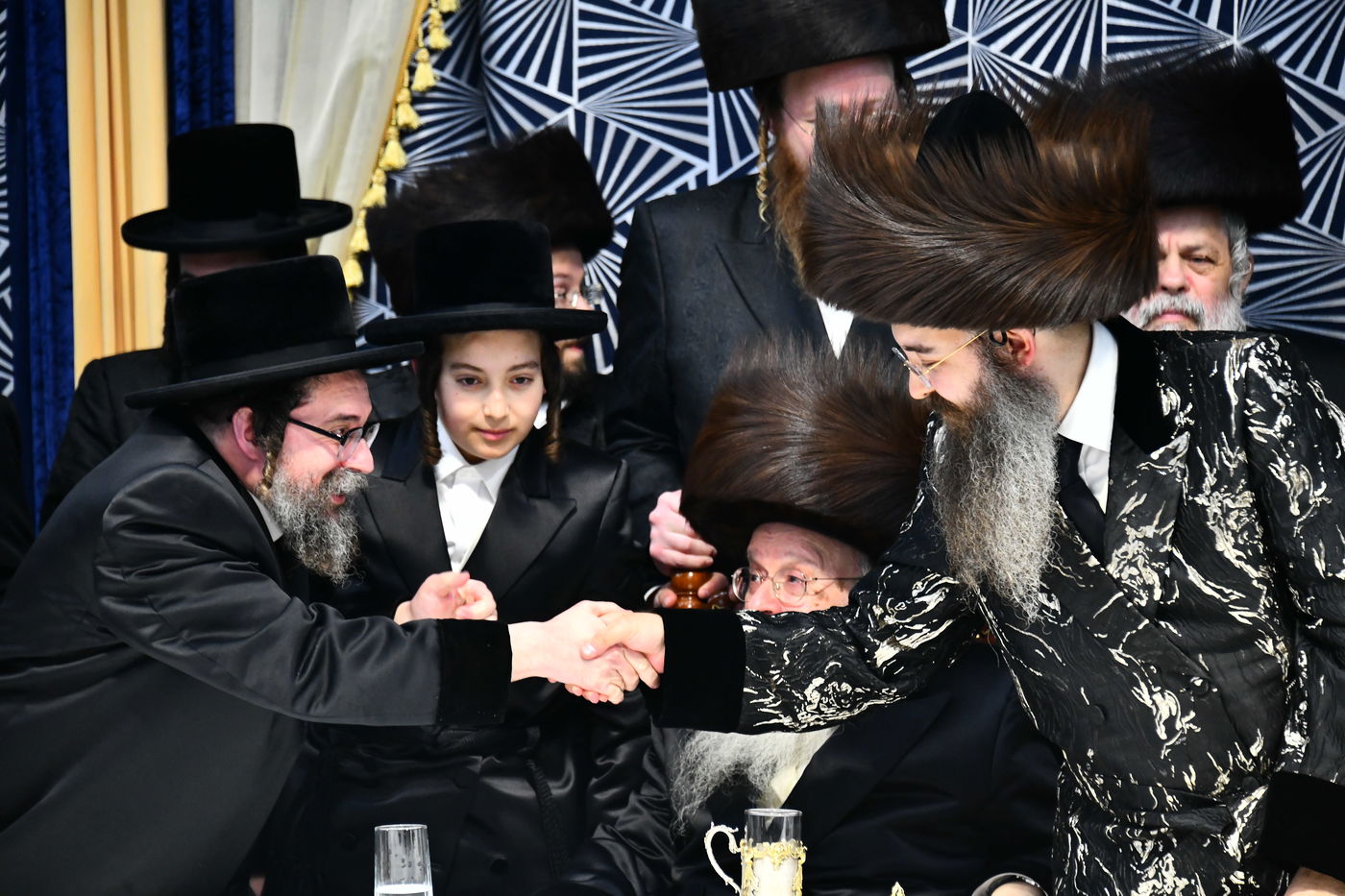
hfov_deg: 12.1
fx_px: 6350
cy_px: 448
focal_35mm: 170
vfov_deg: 8.1
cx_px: 672
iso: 2000
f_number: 5.6
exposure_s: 1/125
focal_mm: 170
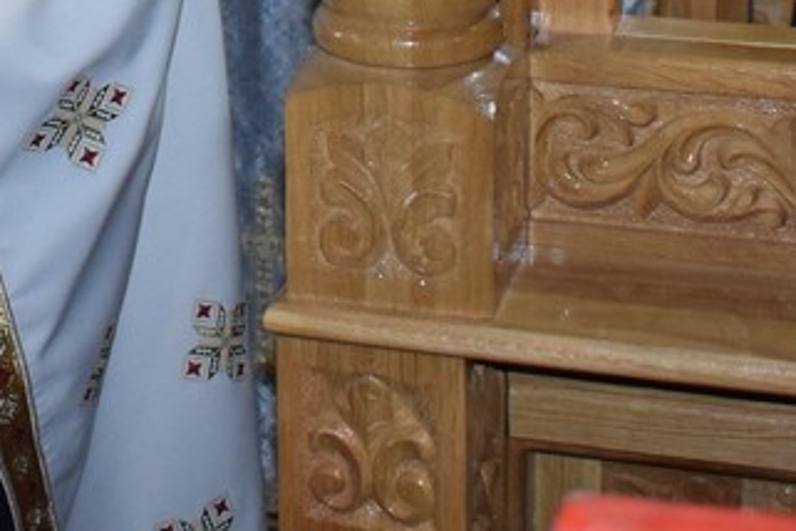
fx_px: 2233
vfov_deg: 12.5
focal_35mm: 101
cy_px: -375
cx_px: 176
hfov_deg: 20.0
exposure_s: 1/60
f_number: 3.5
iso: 1800
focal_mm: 18
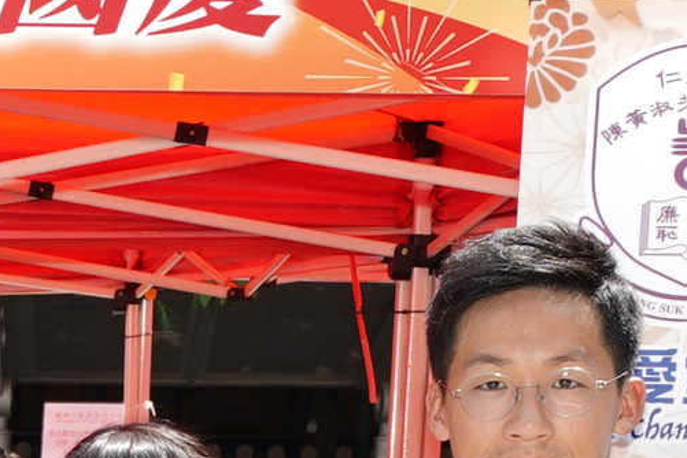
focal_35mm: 165
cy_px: 795
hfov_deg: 11.6
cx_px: -507
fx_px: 3149
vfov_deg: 8.1
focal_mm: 21
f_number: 5
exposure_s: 1/200
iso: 80
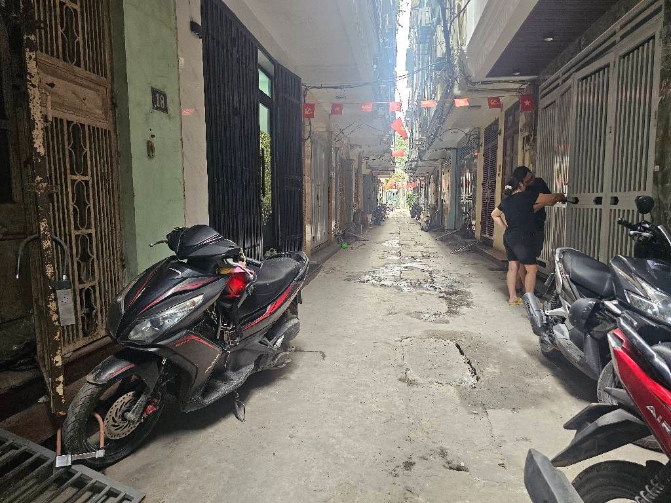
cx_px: 336
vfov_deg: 58.9
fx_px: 446
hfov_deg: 73.9
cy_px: 252
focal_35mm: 23
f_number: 1.7
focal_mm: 6.3
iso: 320
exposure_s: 1/142
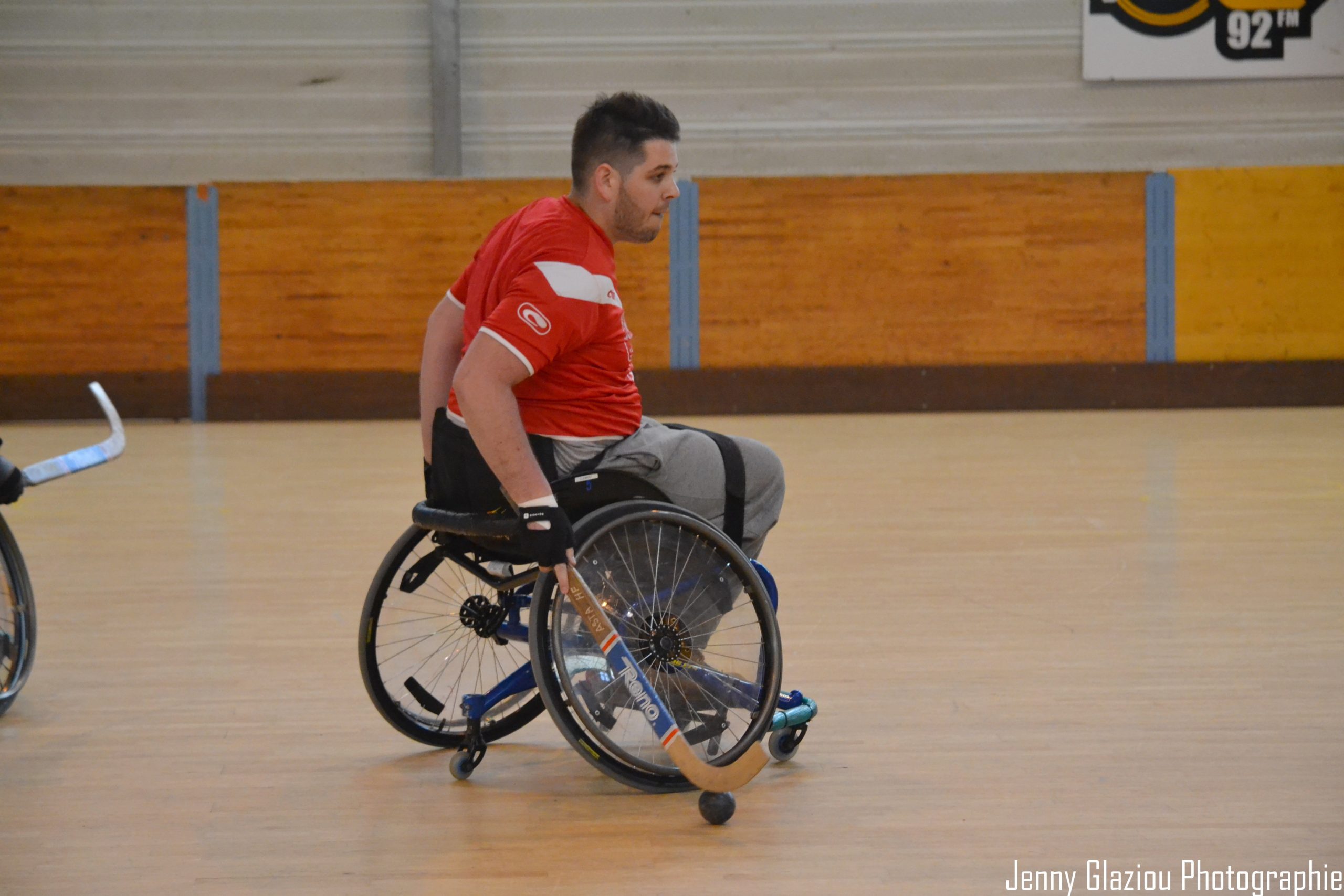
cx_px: 672
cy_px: 448
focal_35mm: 120
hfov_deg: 17.1
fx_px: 4480
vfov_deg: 11.4
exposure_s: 1/320
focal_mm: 80
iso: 3200
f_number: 5
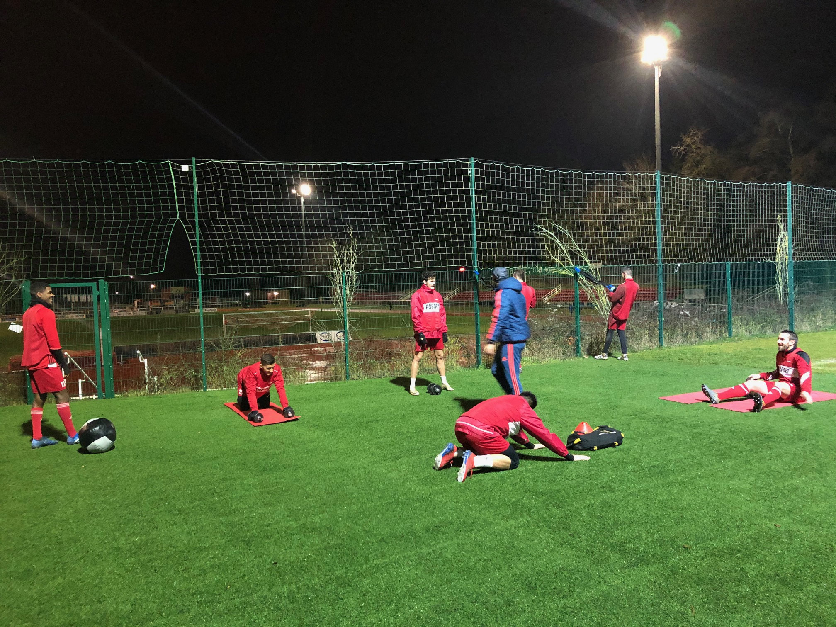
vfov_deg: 49.7
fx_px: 676
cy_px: 314
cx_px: 418
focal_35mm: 28
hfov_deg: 63.4
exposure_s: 1/6
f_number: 1.8
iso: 80
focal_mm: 3.99
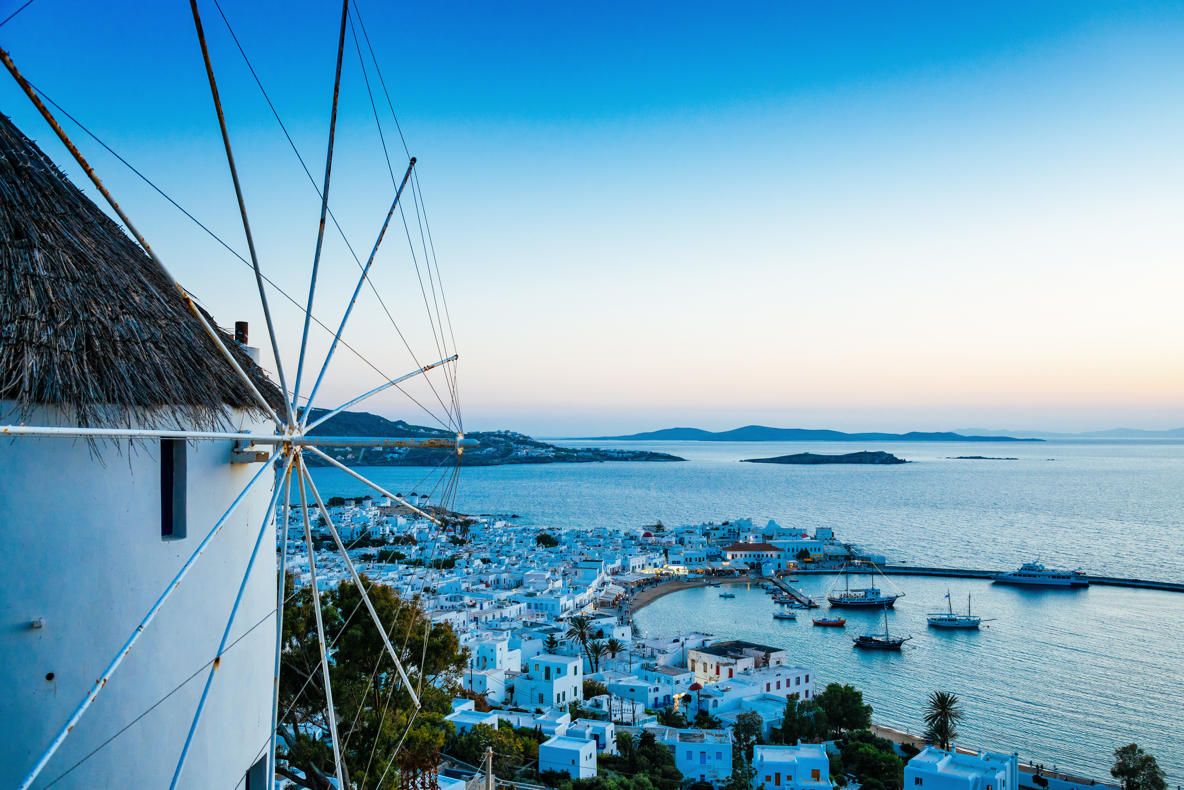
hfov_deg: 58.7
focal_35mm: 32
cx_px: 592
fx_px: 1053
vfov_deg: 41.1
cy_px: 395
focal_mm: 32
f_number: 5.6
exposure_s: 1/125
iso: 1600
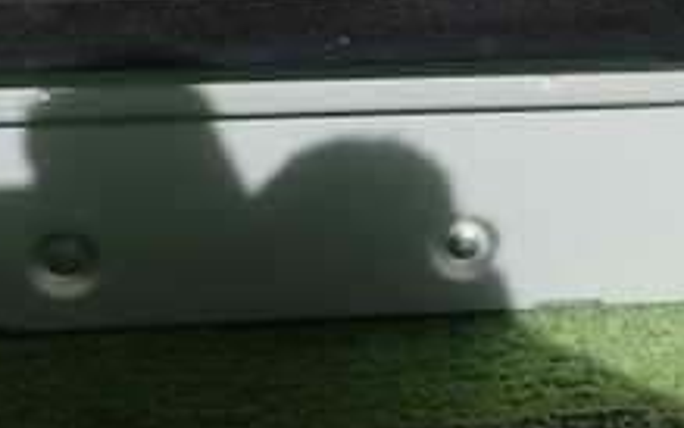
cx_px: 437
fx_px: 1622
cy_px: 37
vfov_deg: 14.9
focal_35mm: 87
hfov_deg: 23.7
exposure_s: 1/200
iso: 100
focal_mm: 5.5
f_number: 3.2
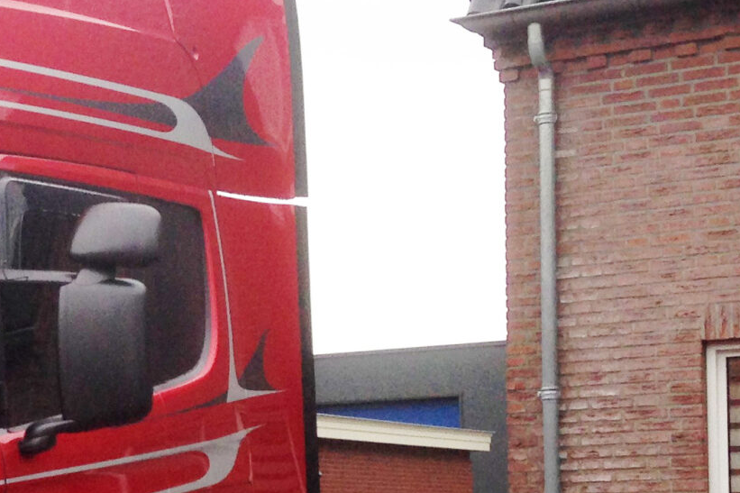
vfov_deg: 12.6
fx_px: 2199
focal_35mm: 107
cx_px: -295
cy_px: 538
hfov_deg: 17.6
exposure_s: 1/148
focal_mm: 4.12
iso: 50
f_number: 2.4
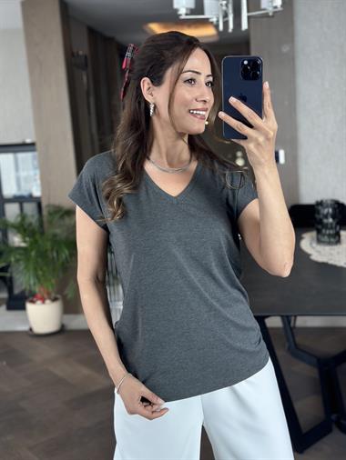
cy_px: 230
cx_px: 173
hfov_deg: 30.3
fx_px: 639
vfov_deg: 39.6
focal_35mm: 48
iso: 100
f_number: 1.78
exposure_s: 1/120
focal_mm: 6.86
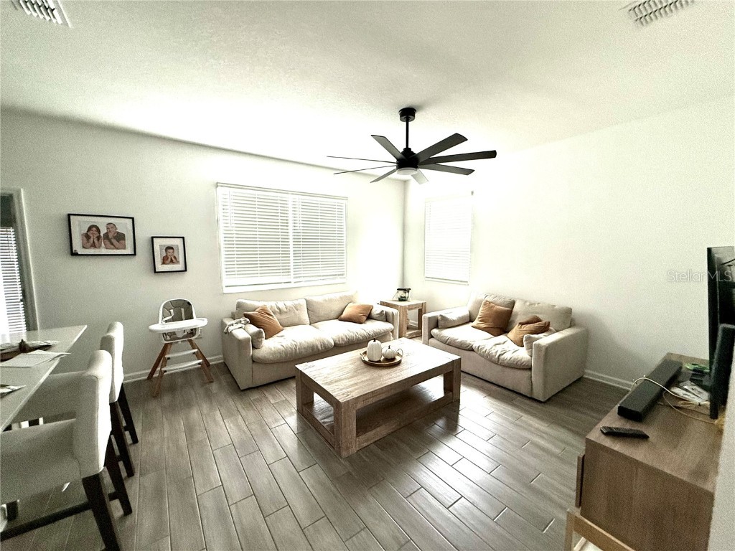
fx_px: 297
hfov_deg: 102.1
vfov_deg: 85.7
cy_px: 276
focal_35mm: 14
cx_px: 368
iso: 250
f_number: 2.2
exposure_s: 1/120
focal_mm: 2.22
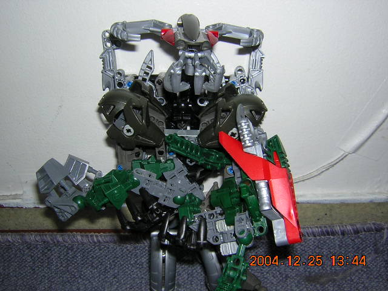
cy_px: 146
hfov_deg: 51.4
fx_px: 404
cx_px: 194
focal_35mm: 36
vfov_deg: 39.7
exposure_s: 1/60.1
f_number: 5.2
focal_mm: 4.7
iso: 100
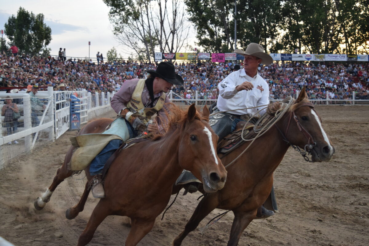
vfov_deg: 31.9
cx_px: 184
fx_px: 430
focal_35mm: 42
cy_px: 123
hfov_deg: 46.4
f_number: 4.2
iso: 640
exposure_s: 1/1000
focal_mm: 28
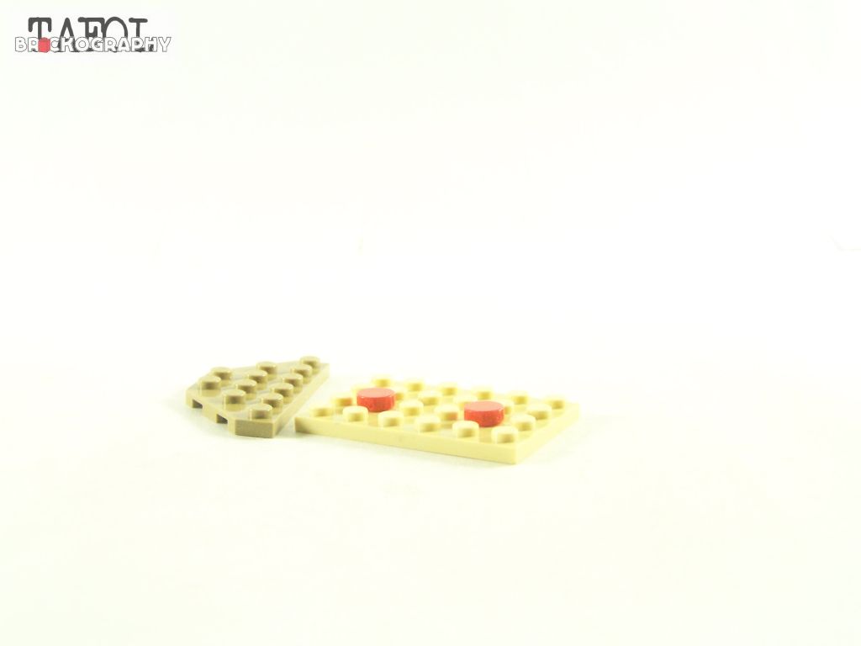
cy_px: 323
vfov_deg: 28.6
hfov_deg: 37.5
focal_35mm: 51
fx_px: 1269
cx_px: 430
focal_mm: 8.5
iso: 400
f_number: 3.2
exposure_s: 1/60
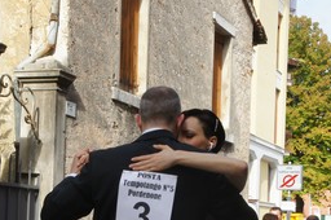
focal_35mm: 81
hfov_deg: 25.1
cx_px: 151
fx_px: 744
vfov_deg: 16.6
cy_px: 190
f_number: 13
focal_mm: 30
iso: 500
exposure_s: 1/250
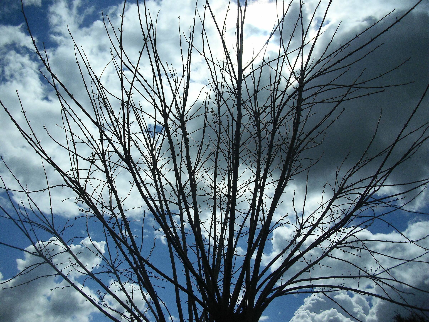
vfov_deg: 37.7
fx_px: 471
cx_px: 214
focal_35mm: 38
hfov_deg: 49.0
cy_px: 161
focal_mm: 6.2
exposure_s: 1/1600
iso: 100
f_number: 8
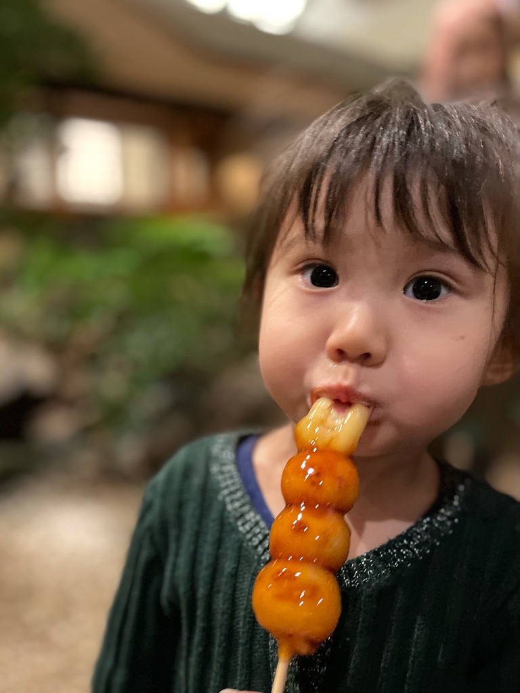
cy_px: 346
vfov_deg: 67.3
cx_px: 260
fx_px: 521
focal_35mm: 26
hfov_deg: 53.1
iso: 800
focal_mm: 4.2
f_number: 1.6
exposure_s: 1/25
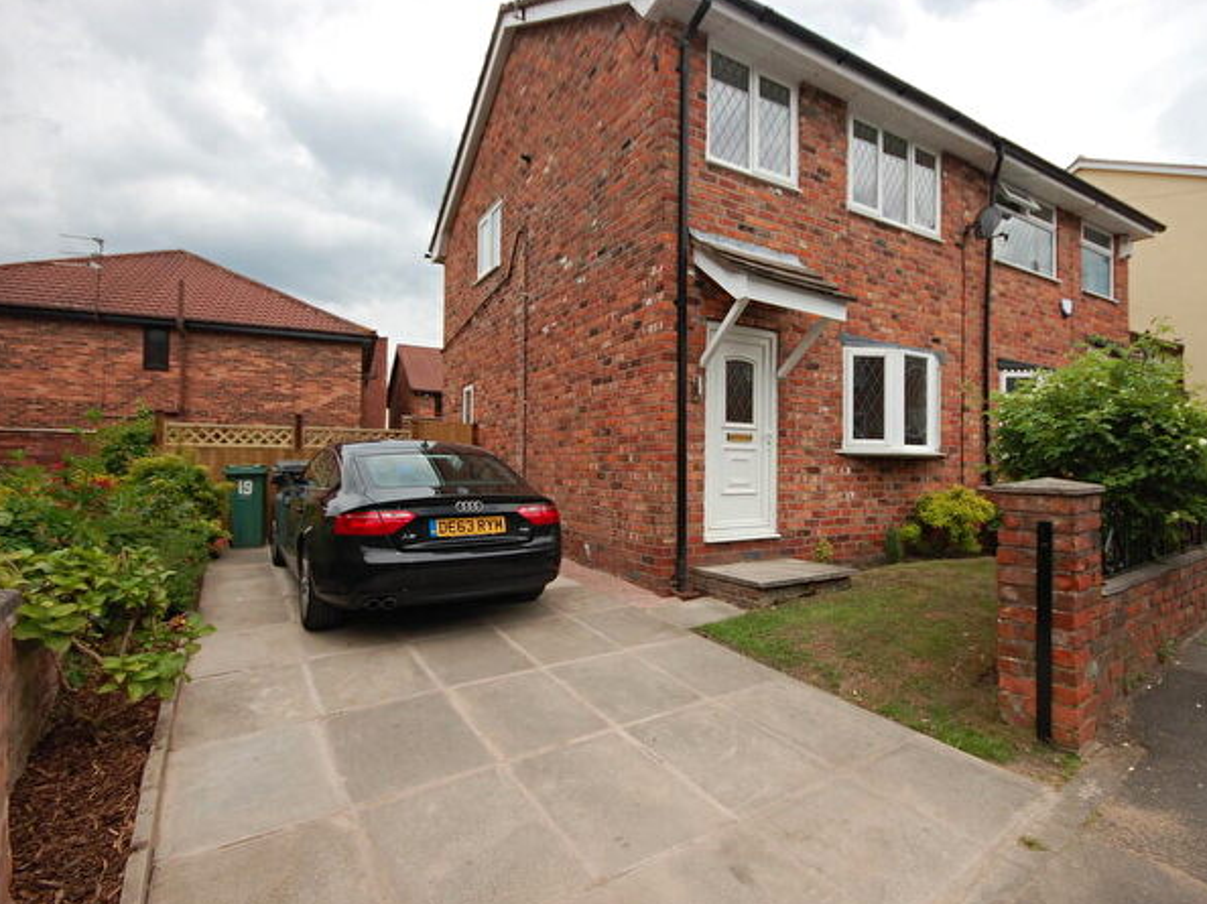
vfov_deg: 74.7
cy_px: 447
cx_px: 669
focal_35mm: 17
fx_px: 593
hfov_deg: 90.7
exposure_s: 1/250
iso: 220
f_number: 8
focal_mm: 10
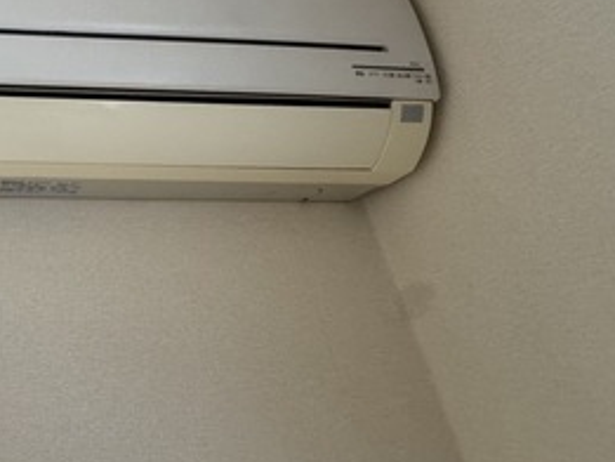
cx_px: 12
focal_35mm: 30
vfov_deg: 43.6
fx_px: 533
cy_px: 66
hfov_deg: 49.8
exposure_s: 1/60
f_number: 2.2
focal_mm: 2.22
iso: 320
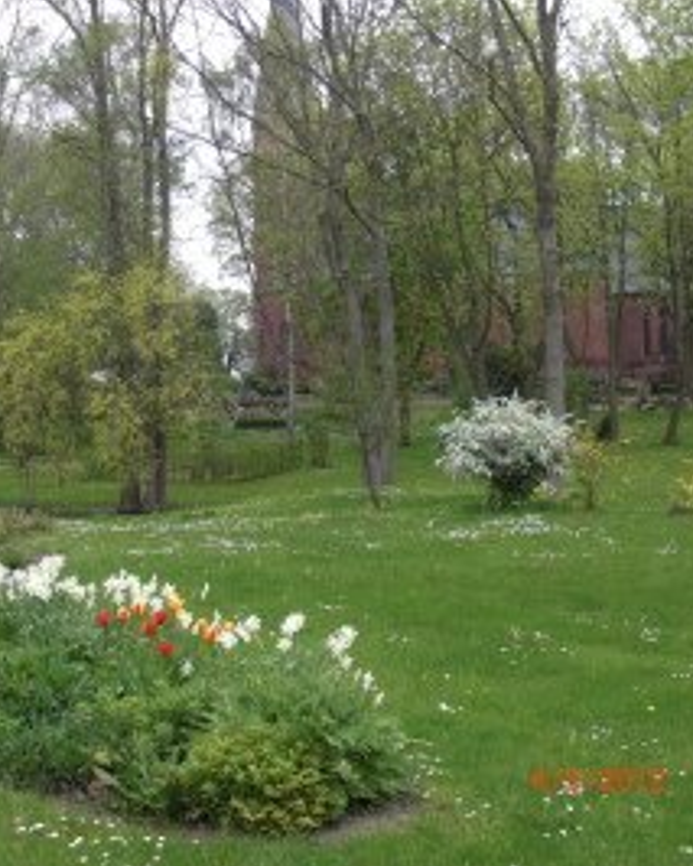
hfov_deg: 31.3
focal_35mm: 48
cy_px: 425
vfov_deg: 38.8
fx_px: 1230
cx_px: 264
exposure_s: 1/100
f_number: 2.8
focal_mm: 6.3
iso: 50
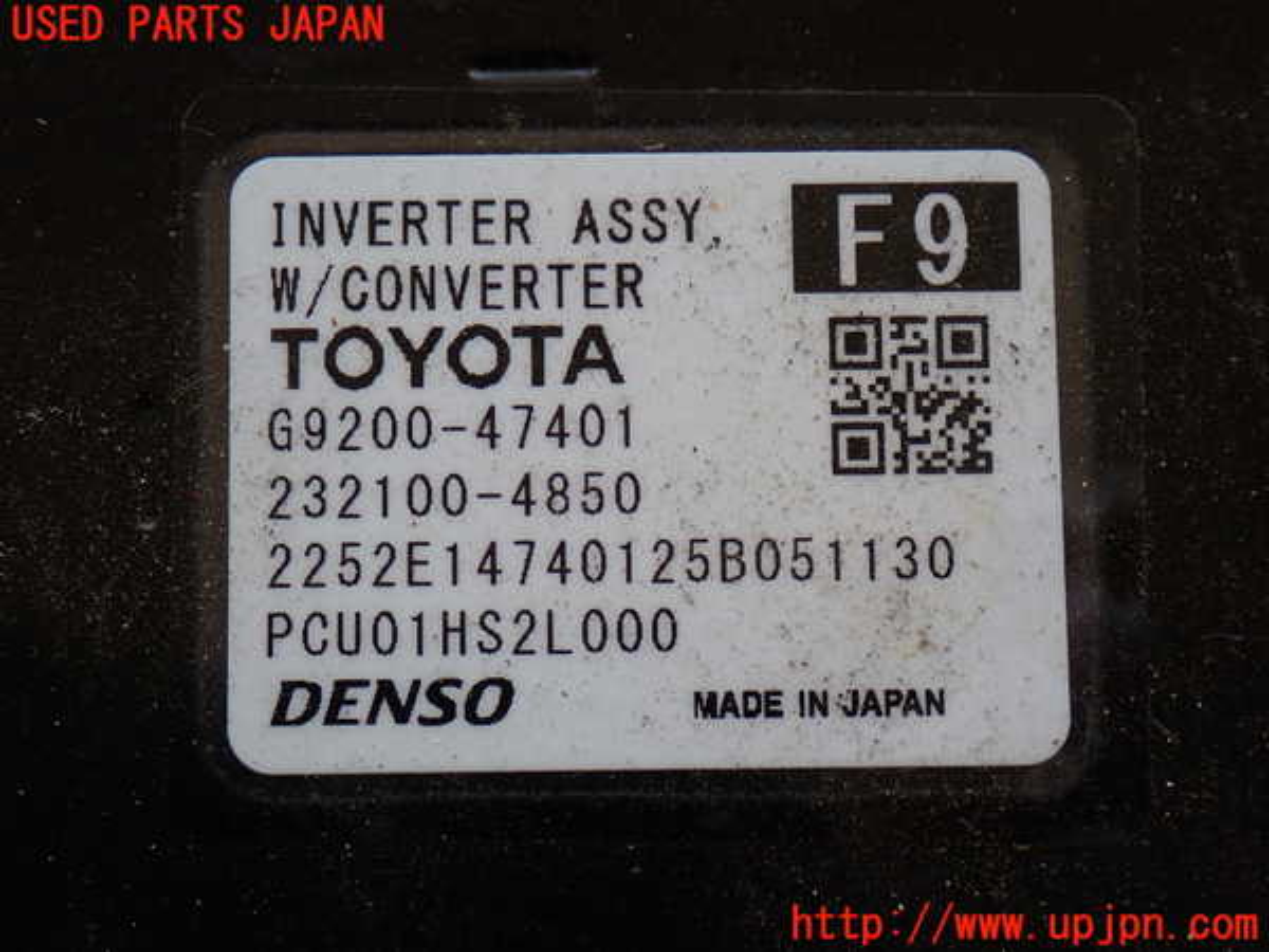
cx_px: 634
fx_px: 3226
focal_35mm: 88
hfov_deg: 22.3
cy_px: 476
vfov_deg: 16.8
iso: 200
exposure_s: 1/80
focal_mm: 15.66
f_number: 4.5
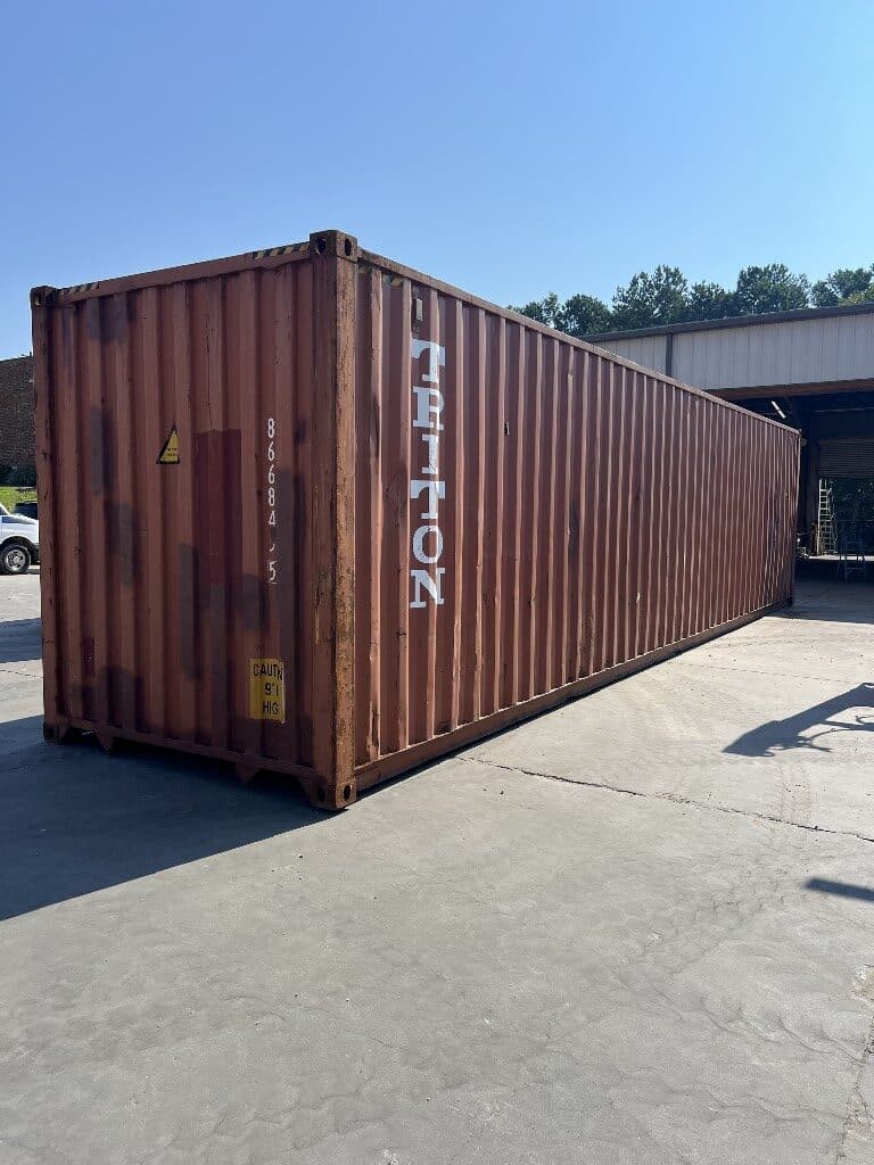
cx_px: 437
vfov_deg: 67.3
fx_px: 875
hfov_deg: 53.1
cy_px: 582
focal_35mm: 26
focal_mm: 5.7
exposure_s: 1/4274
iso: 50
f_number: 1.5
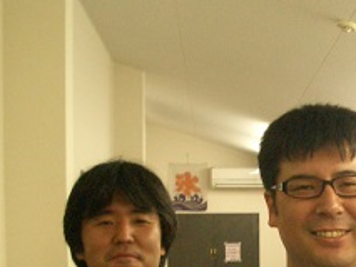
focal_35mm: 84
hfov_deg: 23.0
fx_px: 864
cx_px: 276
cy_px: 309
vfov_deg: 16.9
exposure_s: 1/40
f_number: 2.6
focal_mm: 5.8
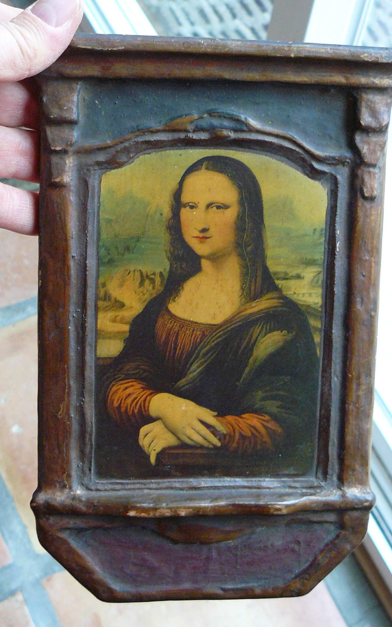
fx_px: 1026
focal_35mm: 60
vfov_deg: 34.0
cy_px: 311
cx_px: 194
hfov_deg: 21.6
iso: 200
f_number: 2.8
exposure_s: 1/30
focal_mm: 6.2
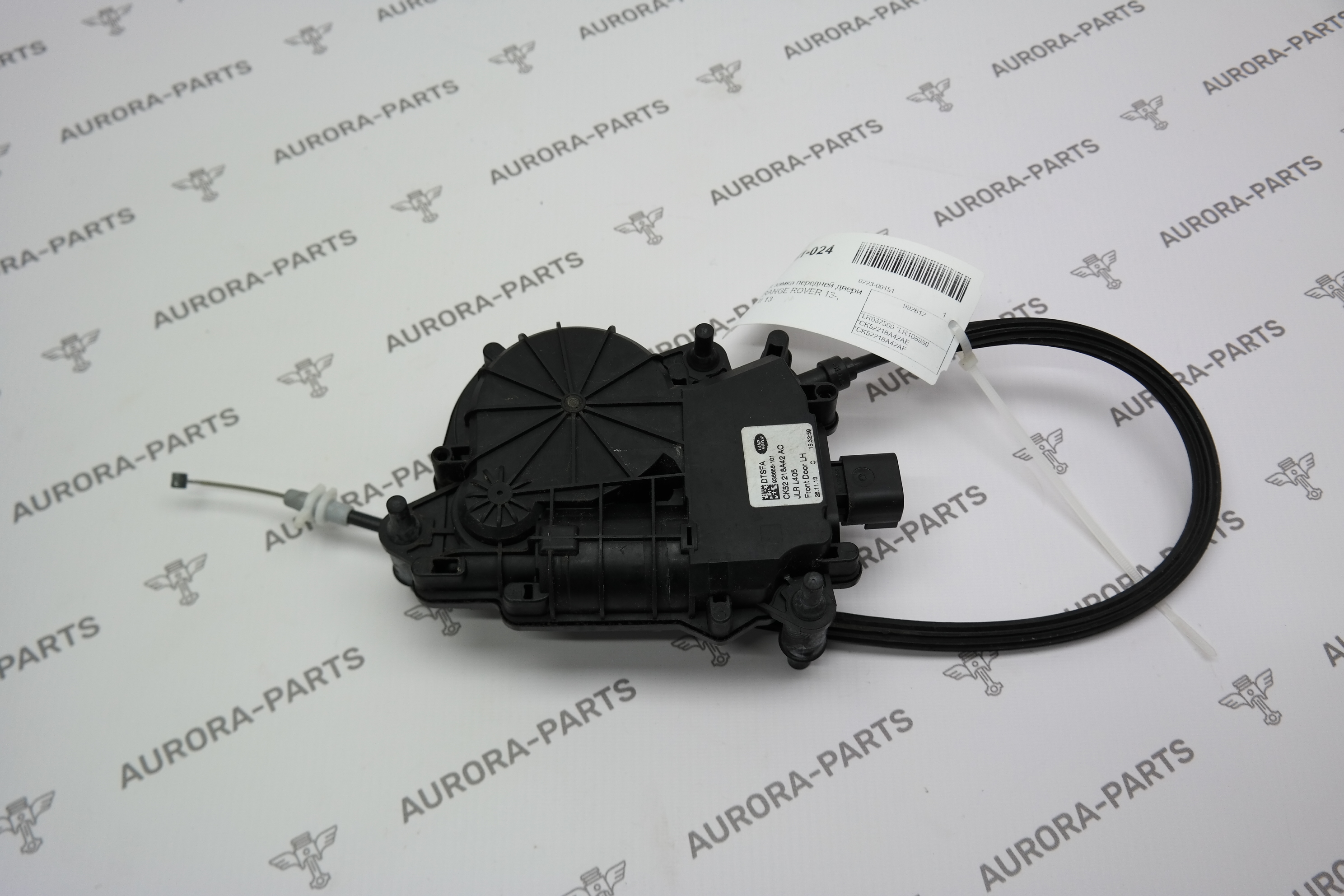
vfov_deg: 35.1
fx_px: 1419
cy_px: 448
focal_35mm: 38
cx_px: 672
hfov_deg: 50.7
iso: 200
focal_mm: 25
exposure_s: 1/100
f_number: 4
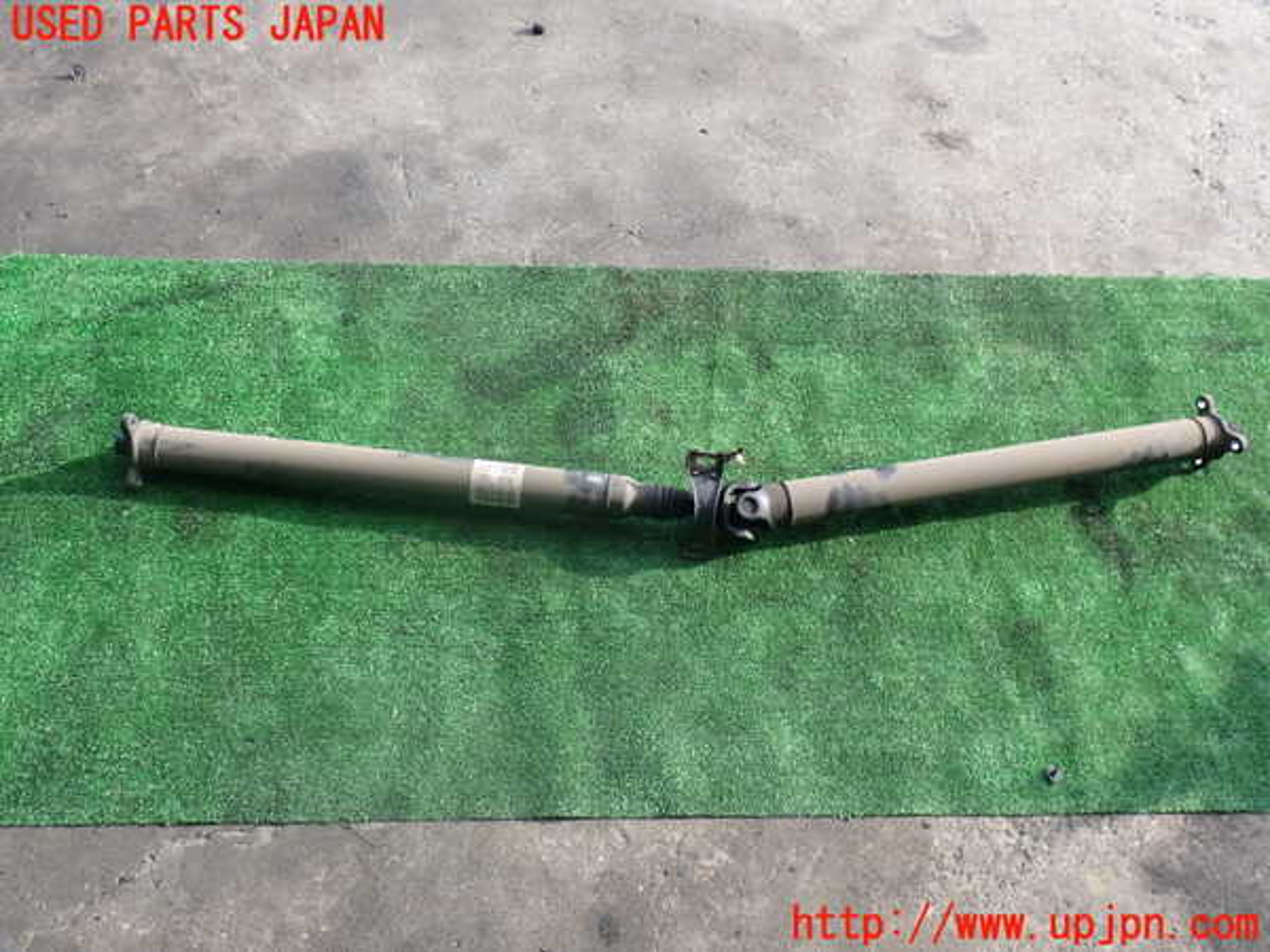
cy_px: 476
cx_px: 635
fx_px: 1101
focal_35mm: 30
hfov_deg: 60.0
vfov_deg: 46.8
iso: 100
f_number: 3.2
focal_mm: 5.4
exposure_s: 1/250
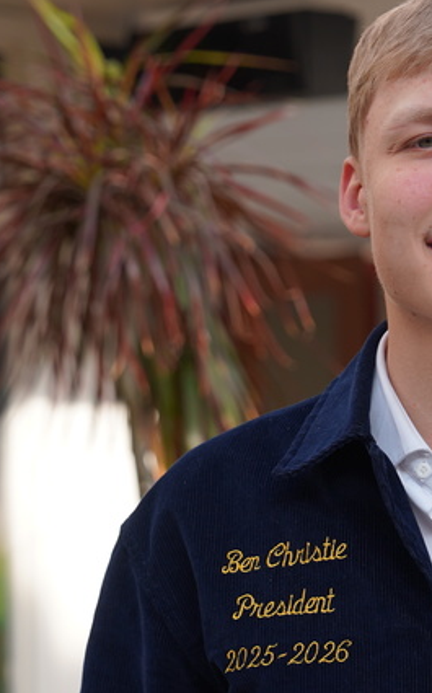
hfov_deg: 7.6
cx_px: 448
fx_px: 3246
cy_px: 404
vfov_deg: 12.2
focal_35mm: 172
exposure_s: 1/160
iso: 125
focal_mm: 70
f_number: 4
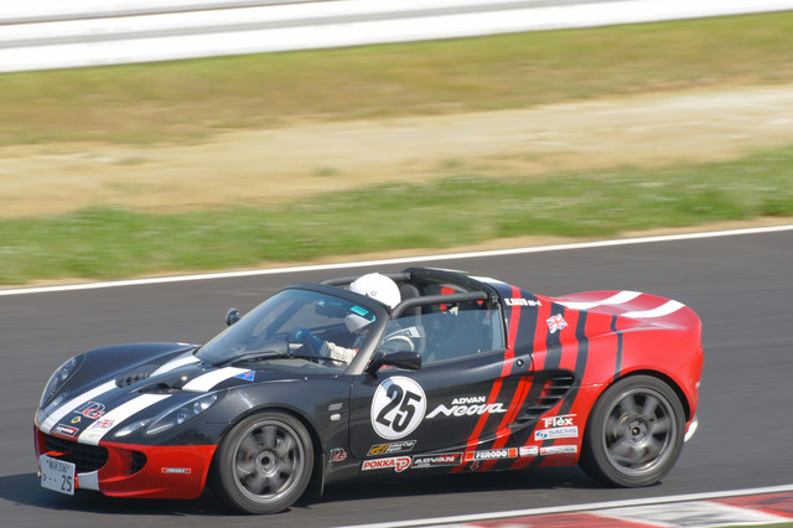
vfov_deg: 2.3
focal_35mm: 600
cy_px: 264
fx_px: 13209
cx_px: 396
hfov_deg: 3.4
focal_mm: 400
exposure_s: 1/250
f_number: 13
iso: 200
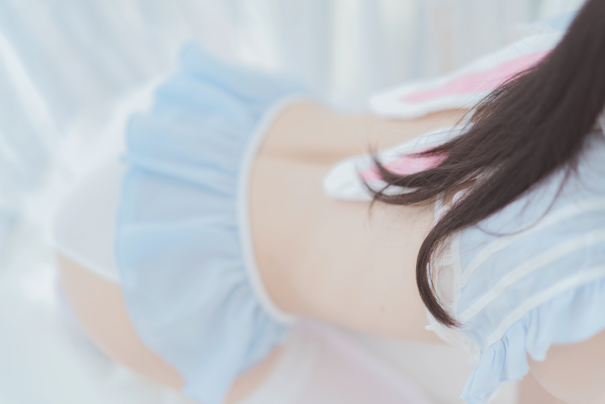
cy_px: 202
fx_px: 840
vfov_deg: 27.0
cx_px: 302
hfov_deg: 39.6
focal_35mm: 50
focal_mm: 50
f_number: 1.4
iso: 100
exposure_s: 1/250
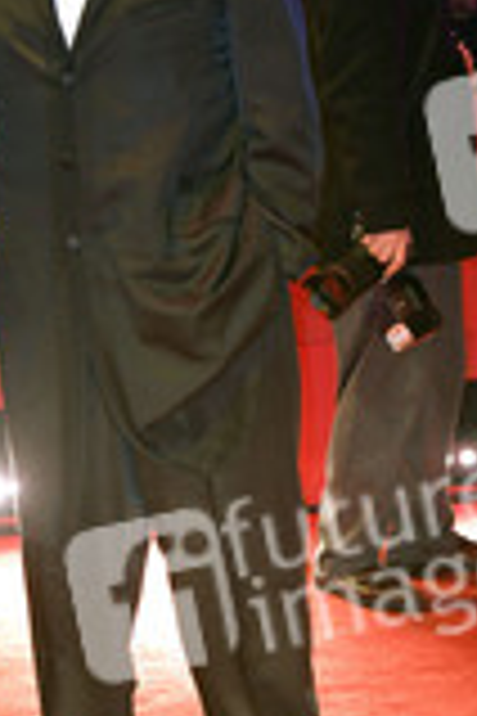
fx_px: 2405
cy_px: 351
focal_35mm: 121
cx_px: -112
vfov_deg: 16.9
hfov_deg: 11.1
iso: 1600
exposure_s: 1/200
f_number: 5.6
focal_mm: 48
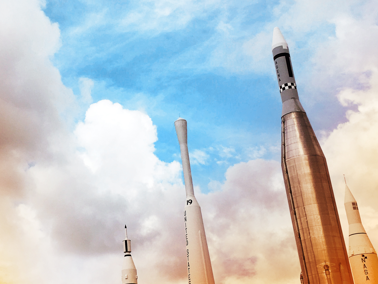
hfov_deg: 33.6
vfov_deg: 26.1
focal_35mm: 56
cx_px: 94
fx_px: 612
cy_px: 131
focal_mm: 4.15
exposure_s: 1/2747
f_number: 2.2
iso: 25
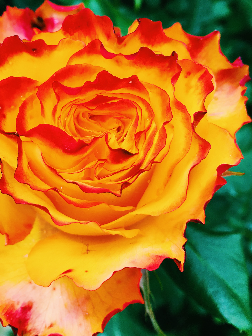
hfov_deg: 30.0
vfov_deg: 39.5
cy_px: 137
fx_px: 466
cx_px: 77
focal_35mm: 48
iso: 25
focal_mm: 4.15
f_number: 2.2
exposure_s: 1/256
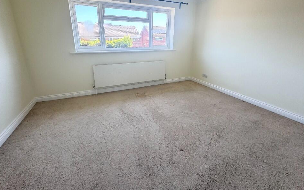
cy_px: 79
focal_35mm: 16
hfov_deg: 97.8
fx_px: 133
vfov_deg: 70.7
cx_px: 149
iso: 50
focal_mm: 2.22
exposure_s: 1/99
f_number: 2.2
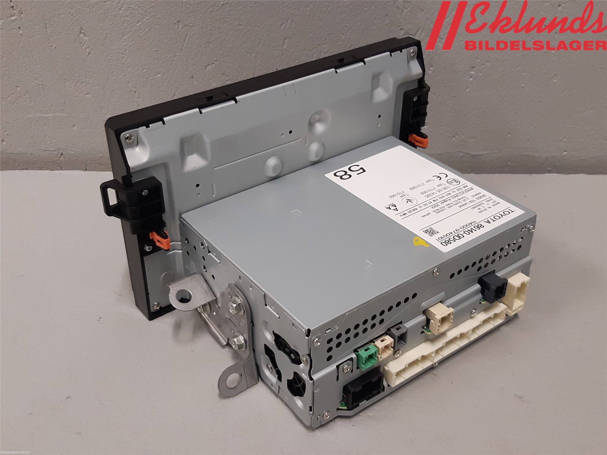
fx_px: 456
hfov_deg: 67.3
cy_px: 228
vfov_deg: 53.1
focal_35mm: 26
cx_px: 304
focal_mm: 3.93
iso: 125
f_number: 1.7
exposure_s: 1/50
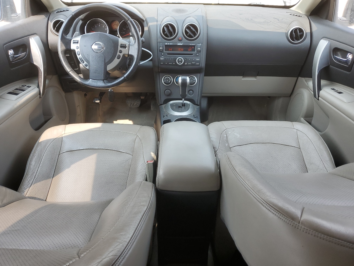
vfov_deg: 53.1
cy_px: 133
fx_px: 266
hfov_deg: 67.3
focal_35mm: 26
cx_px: 177
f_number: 1.5
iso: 50
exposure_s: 1/303
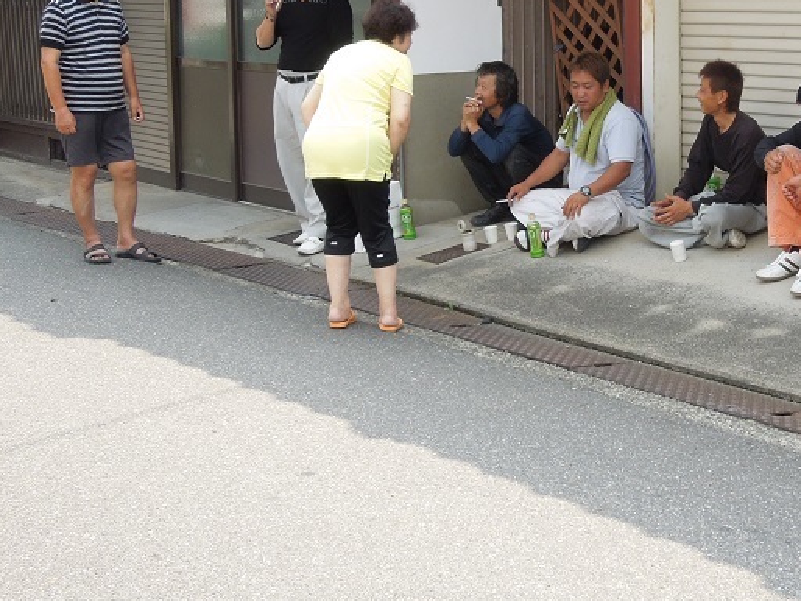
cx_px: 683
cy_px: 185
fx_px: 1621
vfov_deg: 20.9
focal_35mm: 70
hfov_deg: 27.0
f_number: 3.8
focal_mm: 7
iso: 100
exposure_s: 1/200
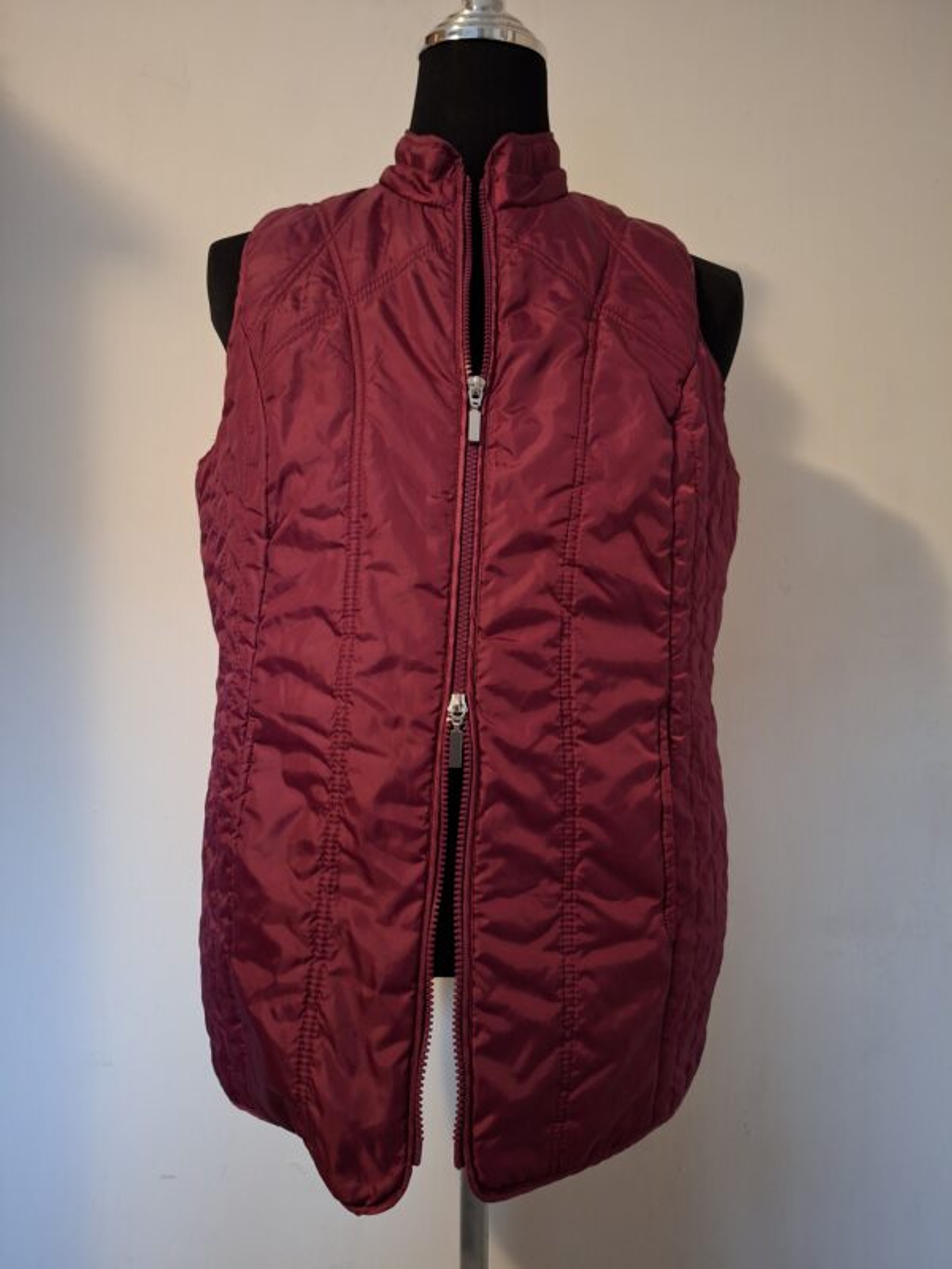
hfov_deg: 58.9
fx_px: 843
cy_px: 634
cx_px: 476
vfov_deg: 73.9
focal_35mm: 23
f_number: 1.8
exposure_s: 1/24
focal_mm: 5.54
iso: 800
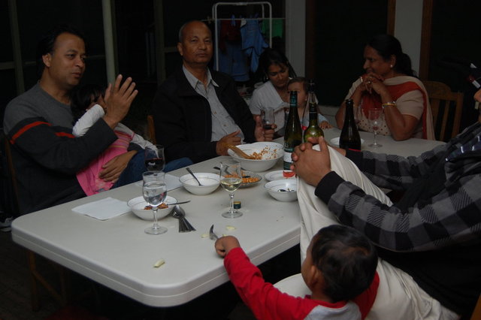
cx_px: 240
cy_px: 160
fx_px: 521
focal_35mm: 39
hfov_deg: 49.6
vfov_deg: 34.2
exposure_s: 1/60
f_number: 4.2
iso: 400
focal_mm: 26
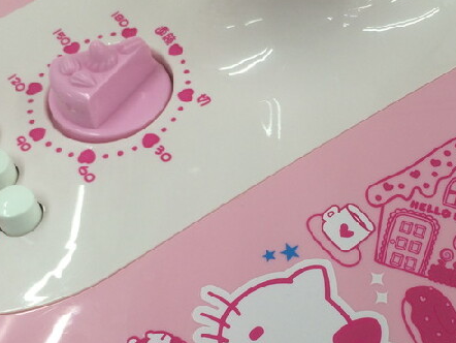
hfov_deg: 32.4
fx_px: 778
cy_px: 223
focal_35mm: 59
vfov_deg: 24.7
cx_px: 308
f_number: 2.2
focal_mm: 4.15
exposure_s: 1/60
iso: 32
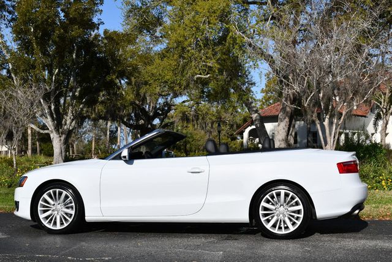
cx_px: 196
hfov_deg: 38.2
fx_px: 567
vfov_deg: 26.0
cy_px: 131
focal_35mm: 52
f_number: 9
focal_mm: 26
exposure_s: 1/320
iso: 100
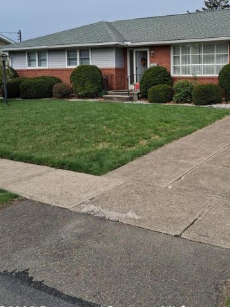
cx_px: 169
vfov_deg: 47.1
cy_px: 102
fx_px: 346
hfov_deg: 36.0
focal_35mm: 39
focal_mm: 3.98
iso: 25
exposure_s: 1/402
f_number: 1.8
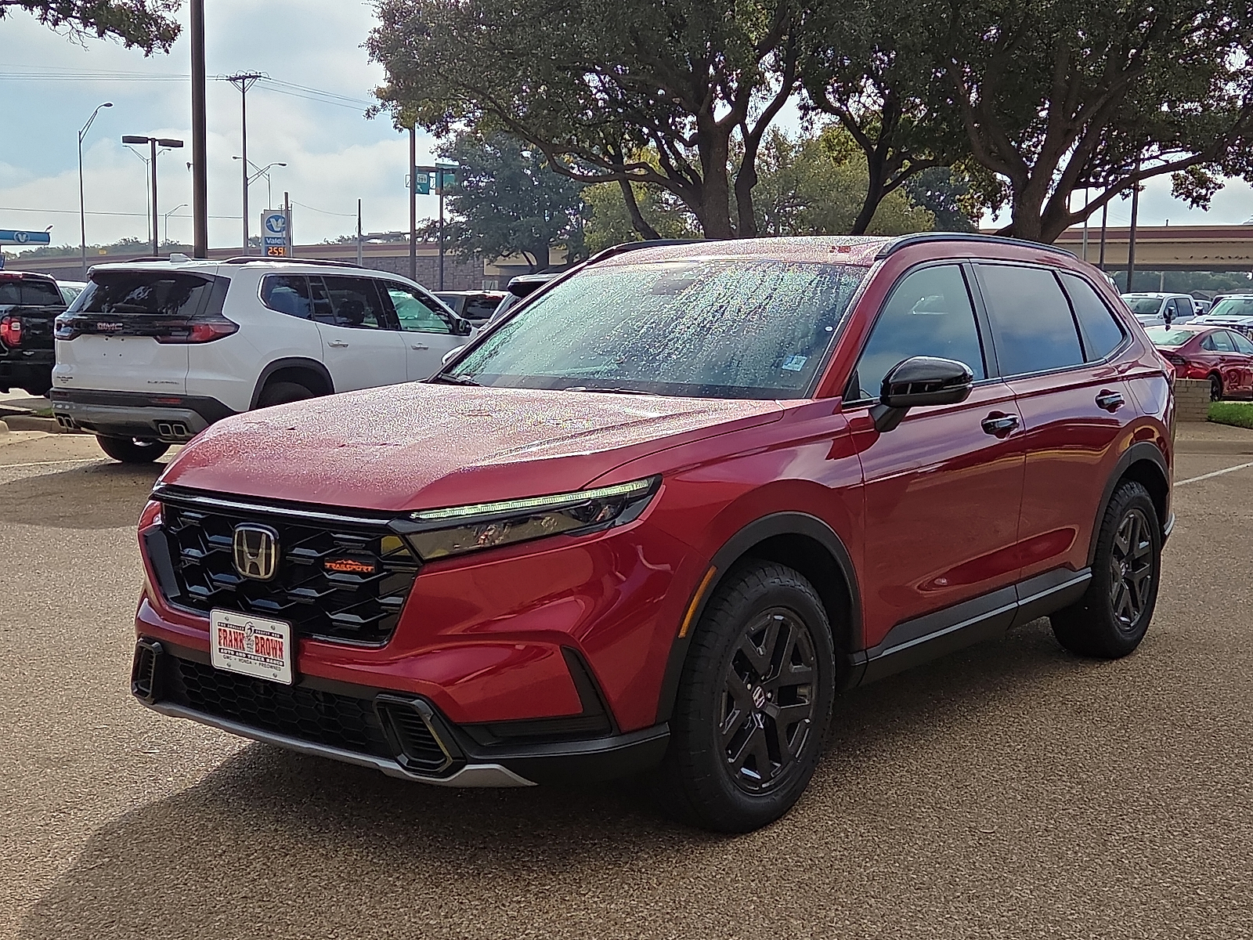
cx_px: 626
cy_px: 470
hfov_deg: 44.8
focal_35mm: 42
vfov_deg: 34.3
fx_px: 1520
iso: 25
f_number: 1.8
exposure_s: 1/5000
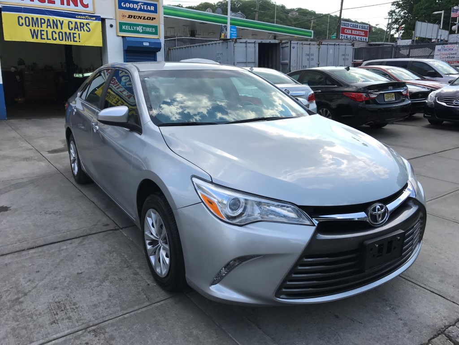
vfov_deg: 49.7
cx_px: 230
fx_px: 371
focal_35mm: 28
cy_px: 172
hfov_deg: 63.4
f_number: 1.8
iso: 20
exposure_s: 1/1277
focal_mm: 3.99
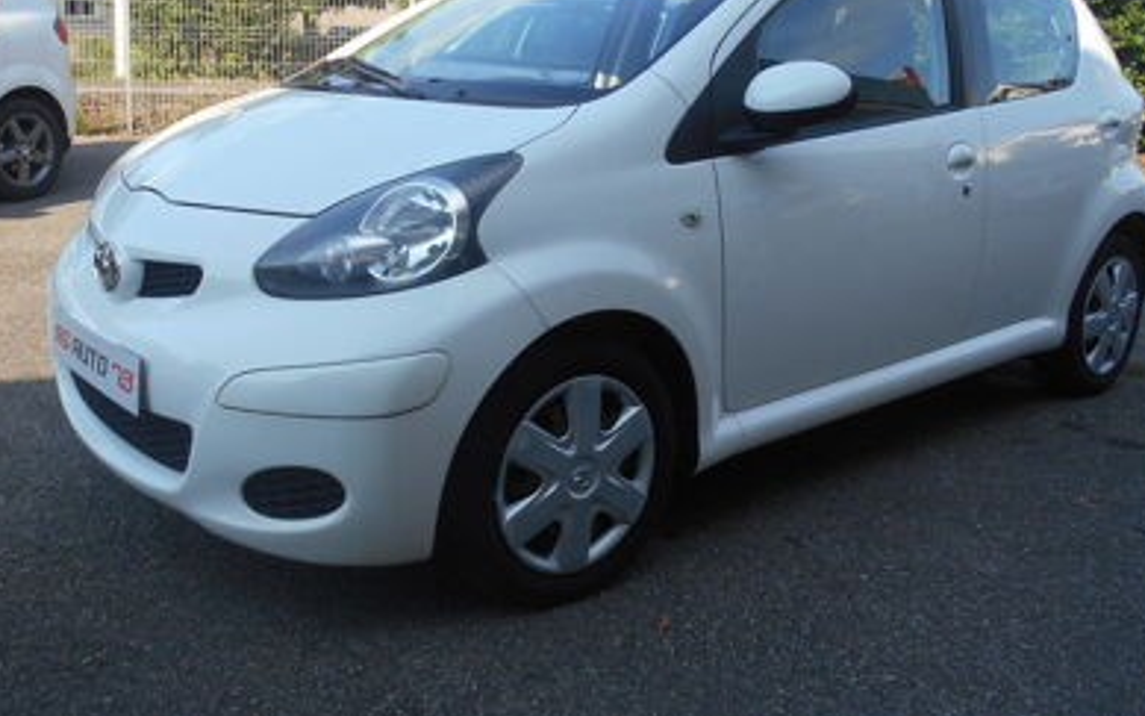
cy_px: 253
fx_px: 1061
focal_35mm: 34
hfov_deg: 56.6
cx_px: 530
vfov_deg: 37.0
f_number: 3.2
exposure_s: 1/400
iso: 80
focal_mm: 4.6
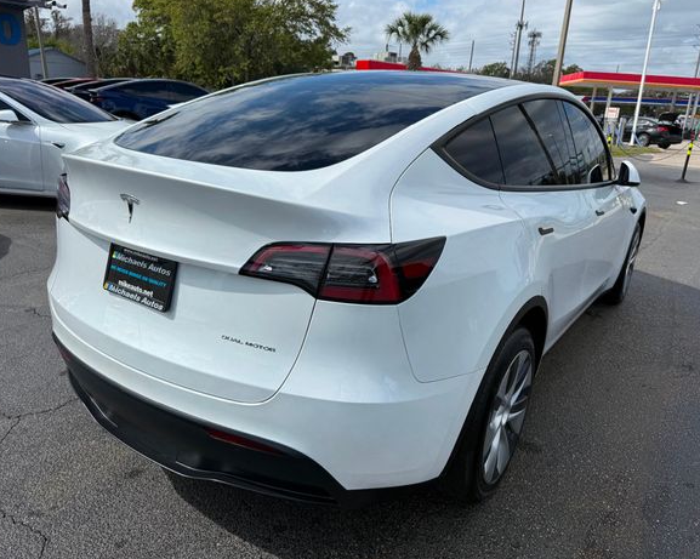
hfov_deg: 66.0
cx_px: 370
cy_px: 276
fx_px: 538
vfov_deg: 54.9
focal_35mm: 26
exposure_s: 1/8130
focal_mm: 6.76
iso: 80
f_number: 1.78
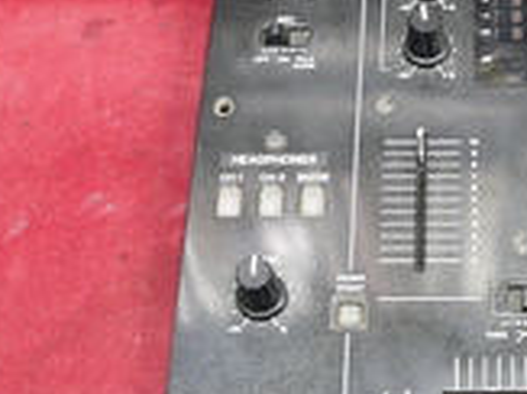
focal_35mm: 84
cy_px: 173
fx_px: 1278
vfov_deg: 17.5
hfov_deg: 22.8
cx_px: 462
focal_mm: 6
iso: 200
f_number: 2.8
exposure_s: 1/8
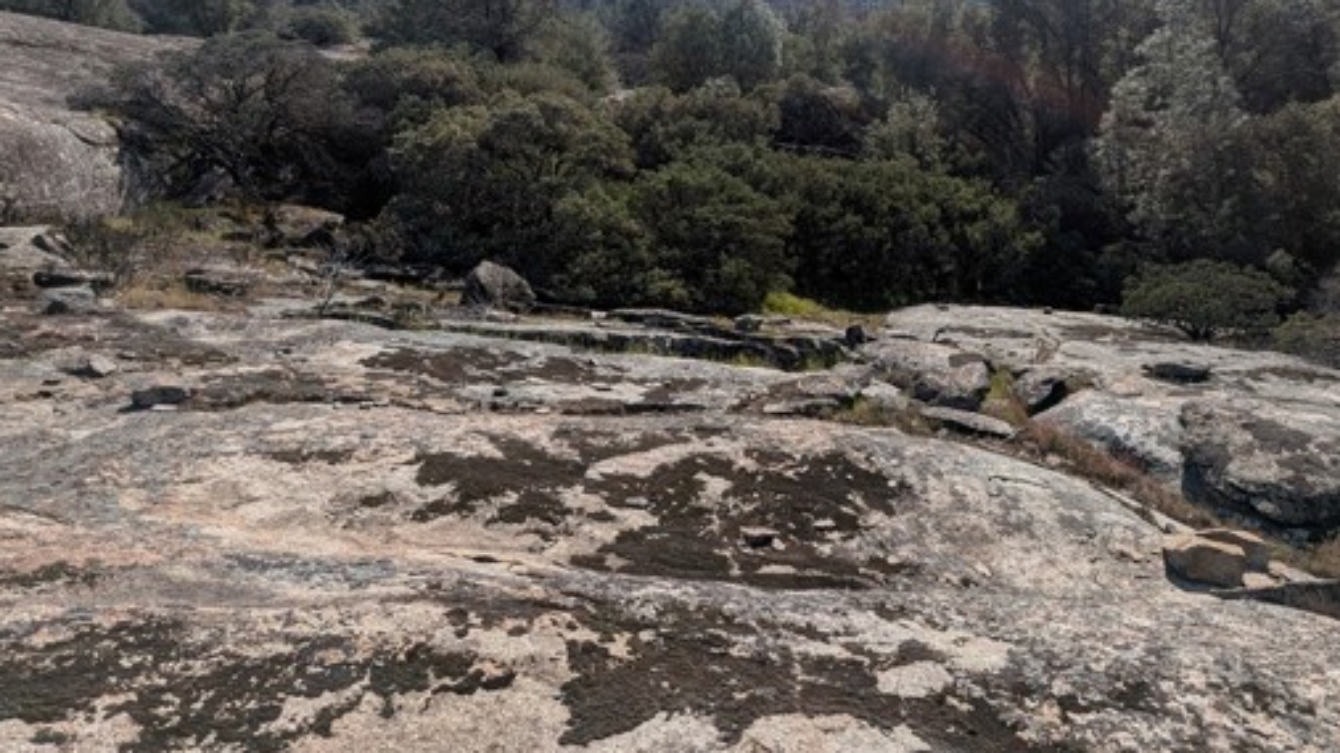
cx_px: 796
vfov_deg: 49.8
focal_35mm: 22
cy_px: 209
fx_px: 782
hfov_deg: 80.4
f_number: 2.2
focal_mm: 2.22
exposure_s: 1/3650
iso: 44
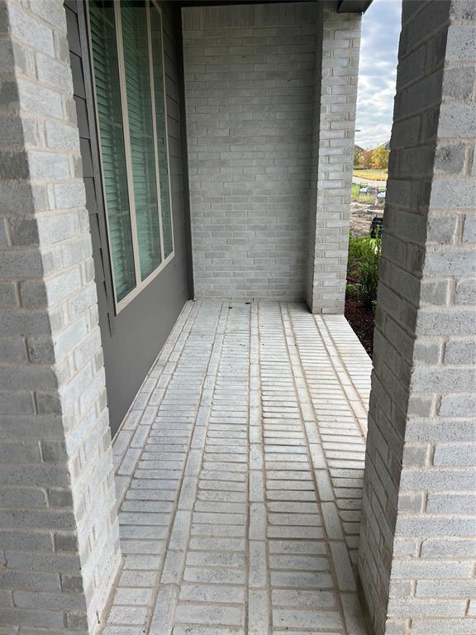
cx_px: 238
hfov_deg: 53.1
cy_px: 318
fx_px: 477
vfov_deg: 67.3
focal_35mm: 26
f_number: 1.5
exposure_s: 1/859
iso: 50
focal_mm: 5.7
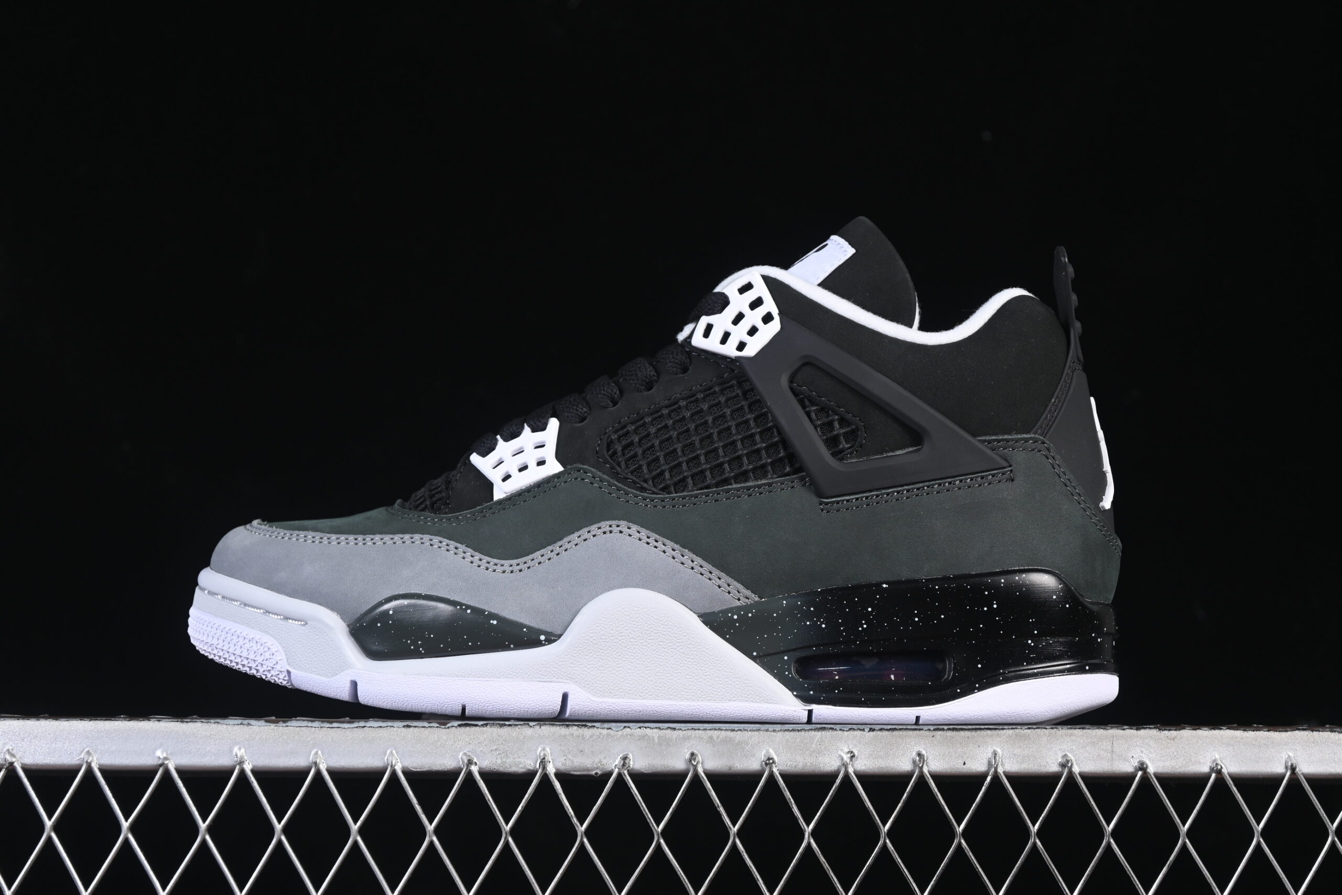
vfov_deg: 18.2
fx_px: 2796
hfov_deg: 27.0
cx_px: 671
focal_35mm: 75
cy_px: 448
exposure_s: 1/60
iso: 160
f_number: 6.3
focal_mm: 50
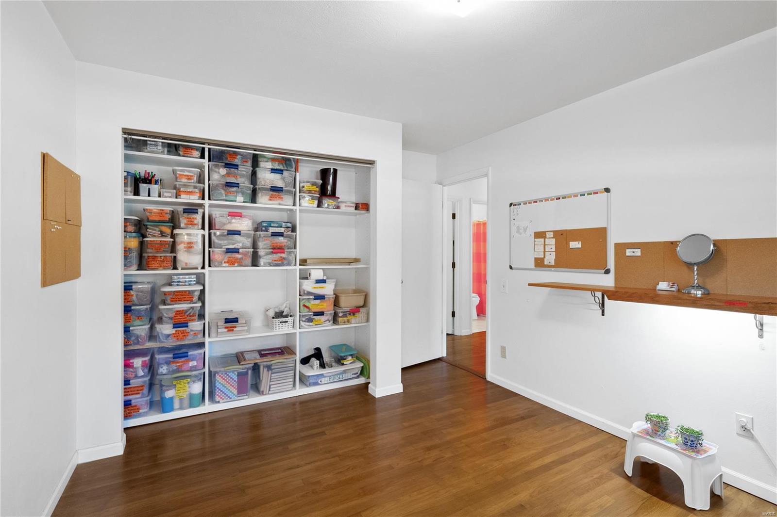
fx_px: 345
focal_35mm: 16
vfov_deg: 73.7
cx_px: 388
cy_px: 258
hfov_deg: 96.7
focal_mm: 8
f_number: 6.3
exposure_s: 1/15
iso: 400
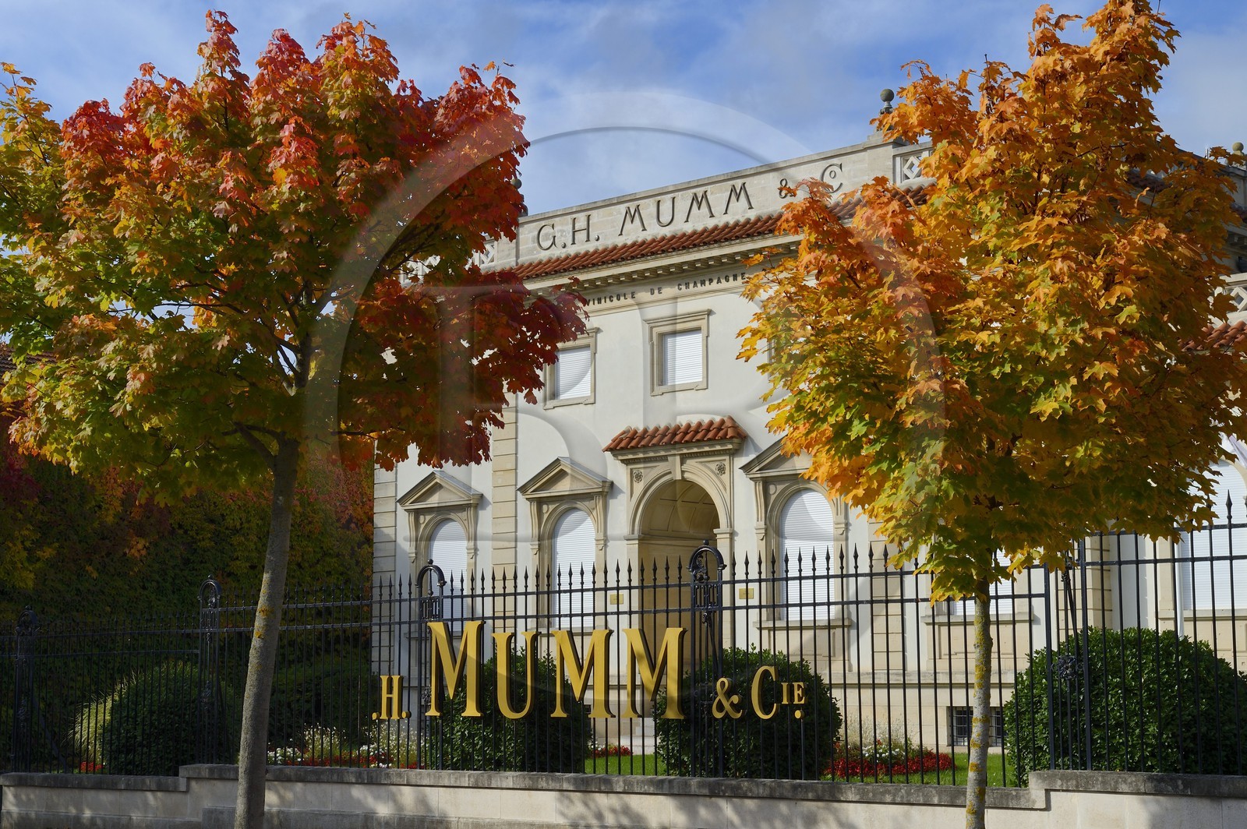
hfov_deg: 34.5
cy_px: 414
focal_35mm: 58
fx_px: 2007
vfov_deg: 23.3
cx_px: 624
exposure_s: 1/250
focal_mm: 58
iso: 200
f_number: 16
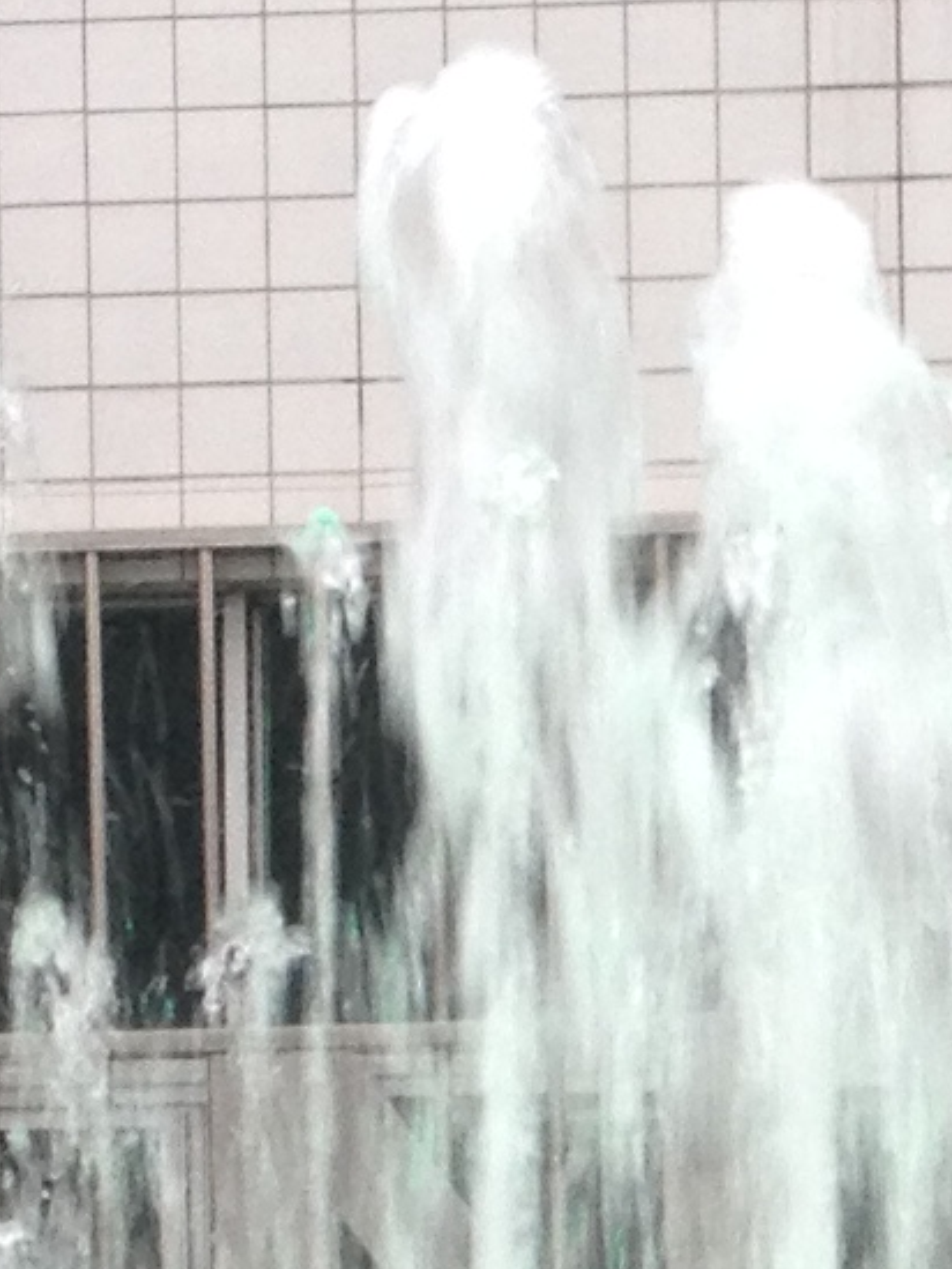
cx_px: 1280
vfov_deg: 9.4
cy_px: 1539
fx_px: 7624
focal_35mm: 208
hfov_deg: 7.1
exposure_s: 1/30
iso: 50
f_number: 2.4
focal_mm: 4.28
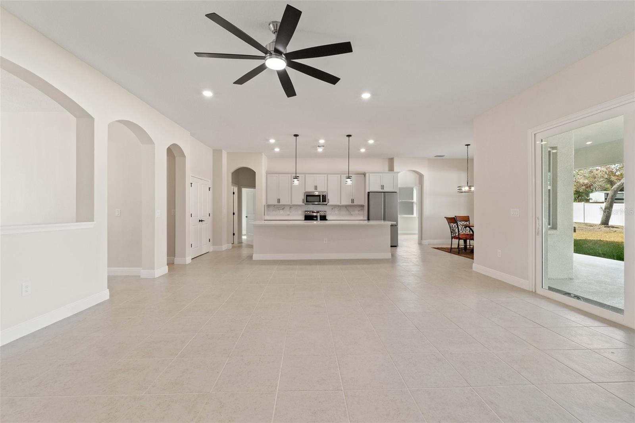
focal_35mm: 15
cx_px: 318
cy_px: 212
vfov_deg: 77.3
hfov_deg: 100.4
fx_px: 265
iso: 400
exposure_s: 1/13
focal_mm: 10
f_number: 8
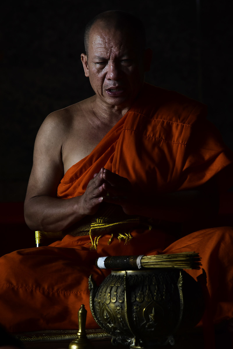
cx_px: 116
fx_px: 2912
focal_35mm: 300
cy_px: 174
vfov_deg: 6.9
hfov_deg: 4.6
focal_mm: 200
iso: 2800
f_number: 7.1
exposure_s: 1/320
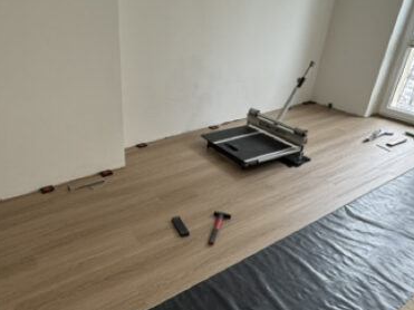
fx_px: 347
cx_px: 156
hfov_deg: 60.9
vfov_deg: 48.1
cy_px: 175
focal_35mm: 29
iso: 320
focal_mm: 2.22
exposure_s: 1/99
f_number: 2.2
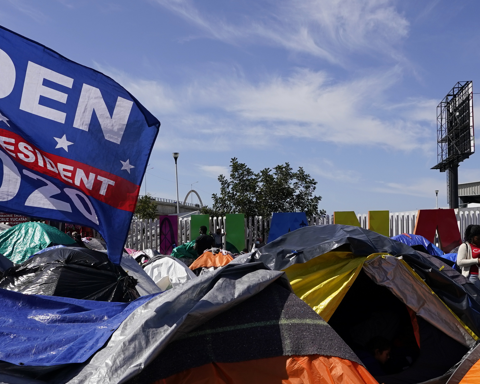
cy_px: 242
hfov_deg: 46.7
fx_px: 554
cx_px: 200
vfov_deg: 38.0
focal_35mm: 39
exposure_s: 1/1600
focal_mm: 16
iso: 250
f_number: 6.3
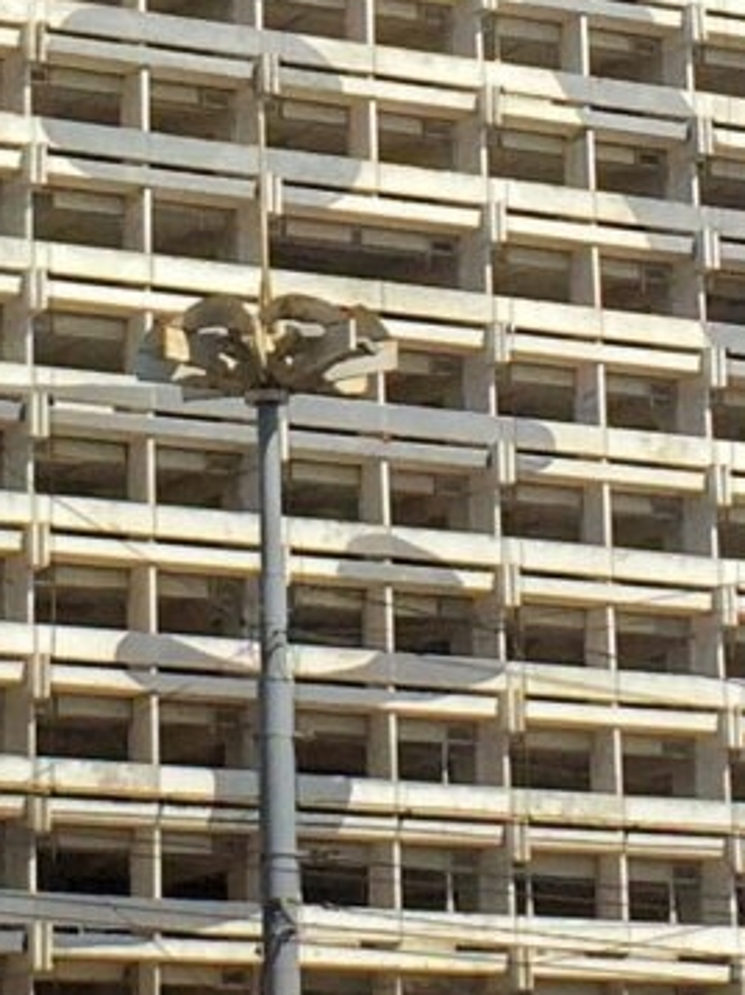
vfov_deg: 11.7
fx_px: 4769
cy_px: -81
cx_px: 161
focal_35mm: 166
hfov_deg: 8.9
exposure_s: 1/4405
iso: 32
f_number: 2.2
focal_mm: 4.15
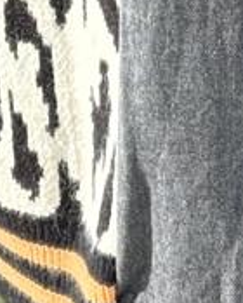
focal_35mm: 358
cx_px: 220
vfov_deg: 5.2
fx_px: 3207
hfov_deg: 4.3
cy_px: -468
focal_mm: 6.76
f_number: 1.78
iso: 100
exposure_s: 1/681
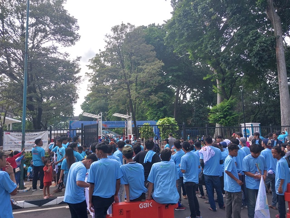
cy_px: 109
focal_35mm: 30
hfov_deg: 60.0
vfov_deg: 46.8
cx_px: 145
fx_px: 251
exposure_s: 1/206
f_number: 1.8
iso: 20
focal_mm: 4.6
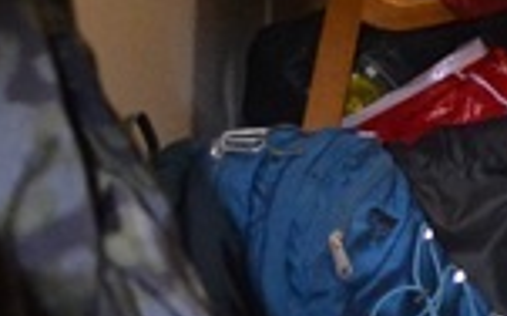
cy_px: -716
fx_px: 1611
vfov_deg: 8.7
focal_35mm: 117
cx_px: 1565
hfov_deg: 10.9
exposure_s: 1/60
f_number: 2.8
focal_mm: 11.5
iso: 1800
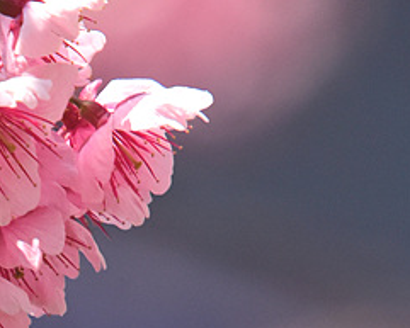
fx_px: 35362
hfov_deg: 0.7
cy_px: 469
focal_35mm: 2913
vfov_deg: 0.5
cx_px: -160
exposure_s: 1/1000
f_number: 10
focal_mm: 500
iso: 1000
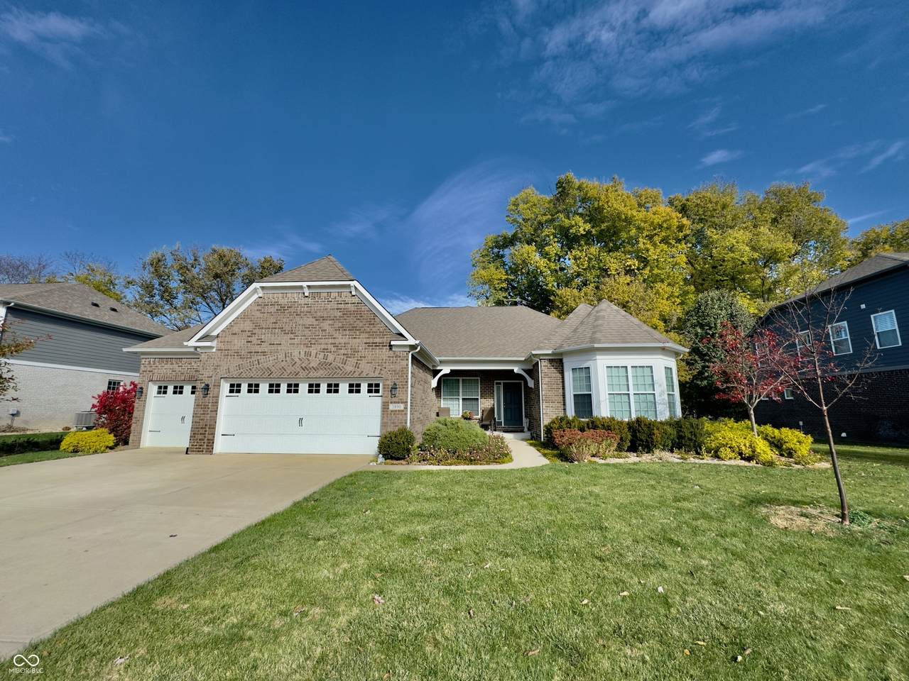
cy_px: 340
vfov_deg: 85.7
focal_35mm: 14
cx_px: 454
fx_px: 368
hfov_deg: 102.1
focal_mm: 2.22
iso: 50
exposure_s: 1/1160
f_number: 2.2
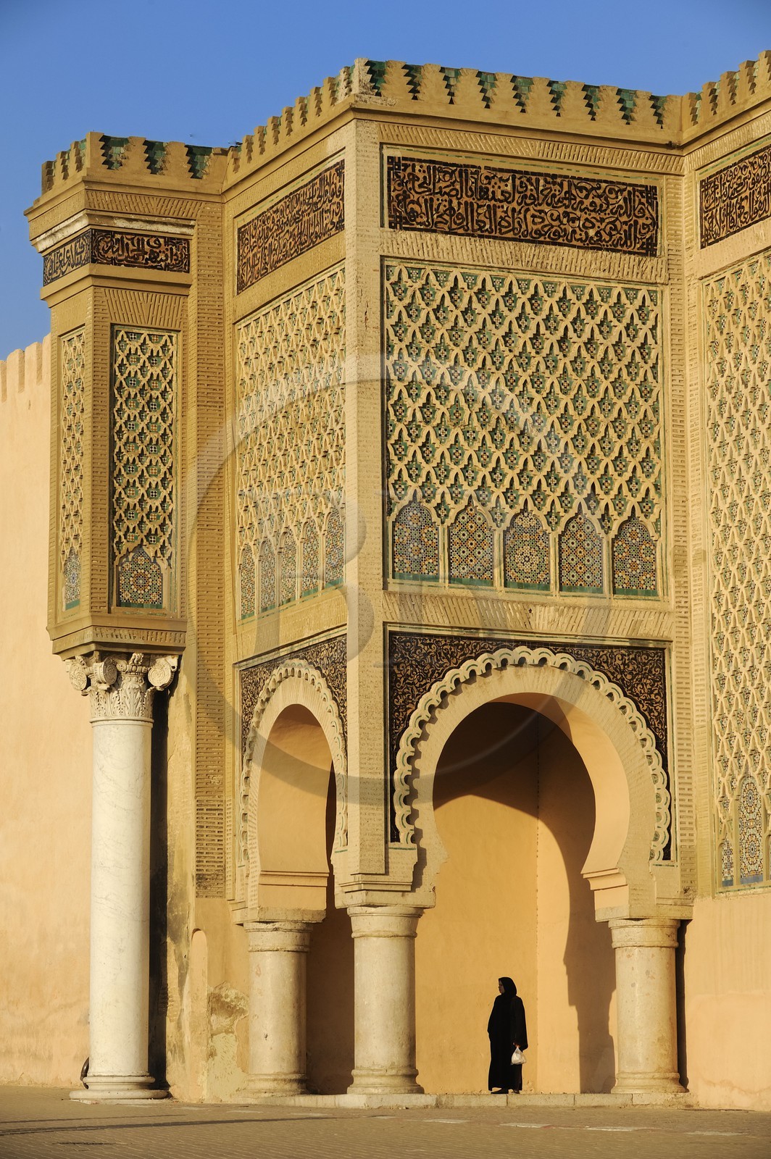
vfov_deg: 18.6
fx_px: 3540
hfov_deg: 12.4
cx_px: 386
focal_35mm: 110
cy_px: 580
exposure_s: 1/400
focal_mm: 110
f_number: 8
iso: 200
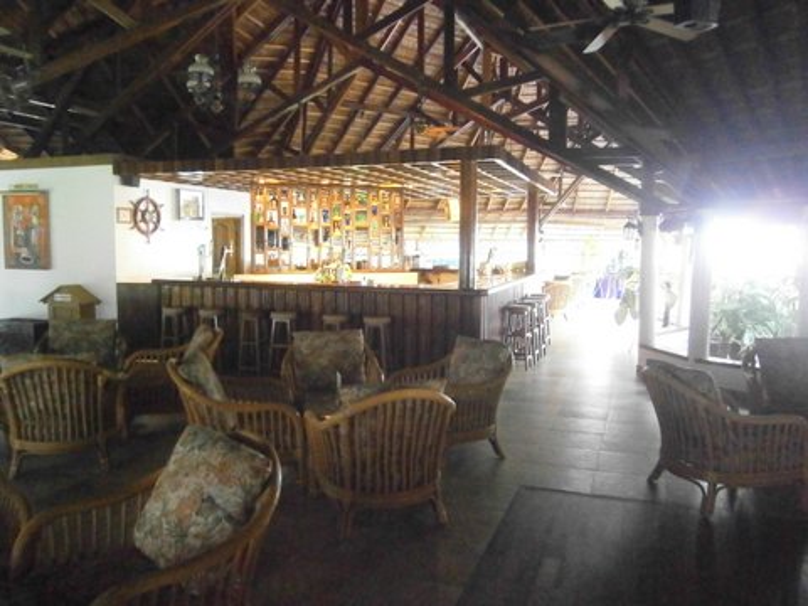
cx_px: 404
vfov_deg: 53.1
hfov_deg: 67.3
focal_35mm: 26
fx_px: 607
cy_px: 303
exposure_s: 1/15
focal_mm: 4.7
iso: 1250
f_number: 2.8
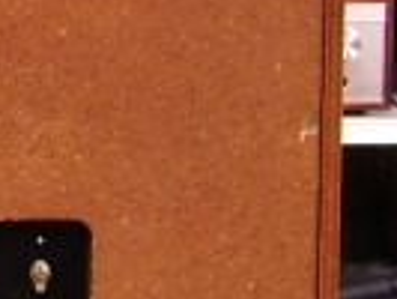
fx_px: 2158
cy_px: 15
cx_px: -316
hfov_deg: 10.0
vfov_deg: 7.9
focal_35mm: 188
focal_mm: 6.9
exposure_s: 1/30
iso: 400
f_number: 3
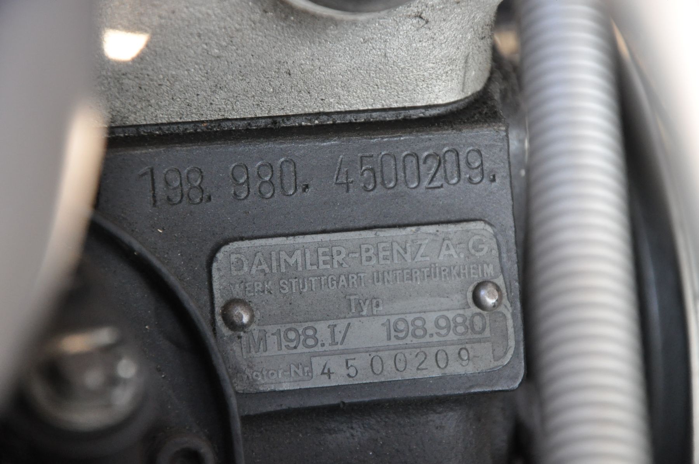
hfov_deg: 13.1
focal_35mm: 158
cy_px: 232
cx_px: 350
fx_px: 3055
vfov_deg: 8.7
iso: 1600
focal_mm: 105
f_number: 5.6
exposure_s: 1/125
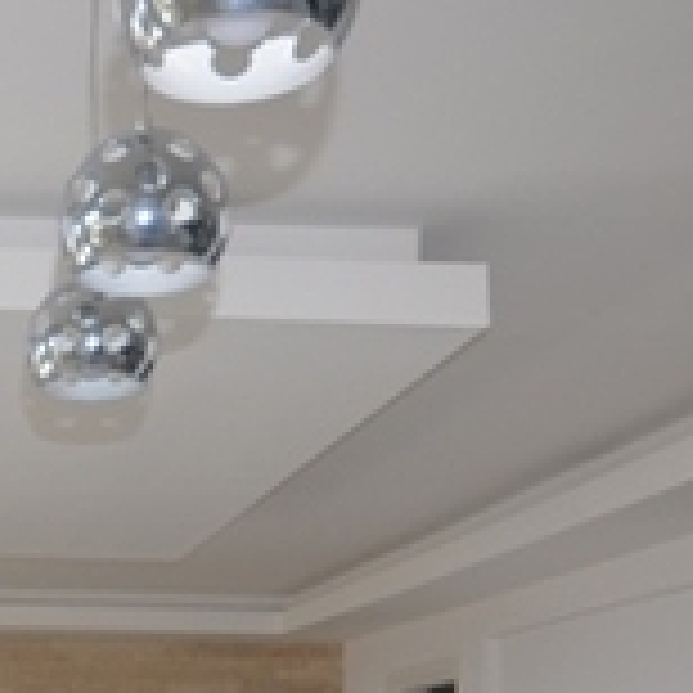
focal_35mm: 60
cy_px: 706
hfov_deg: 25.6
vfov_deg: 26.9
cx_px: -142
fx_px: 1359
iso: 200
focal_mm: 10
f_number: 5
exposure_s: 1/200
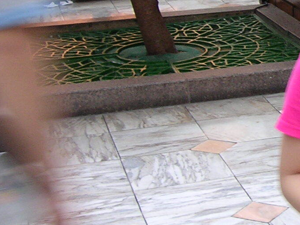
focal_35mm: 115
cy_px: -17
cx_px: 421
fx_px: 997
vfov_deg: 12.7
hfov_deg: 16.0
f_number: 2.8
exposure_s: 1/12.4
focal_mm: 5.8
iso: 100
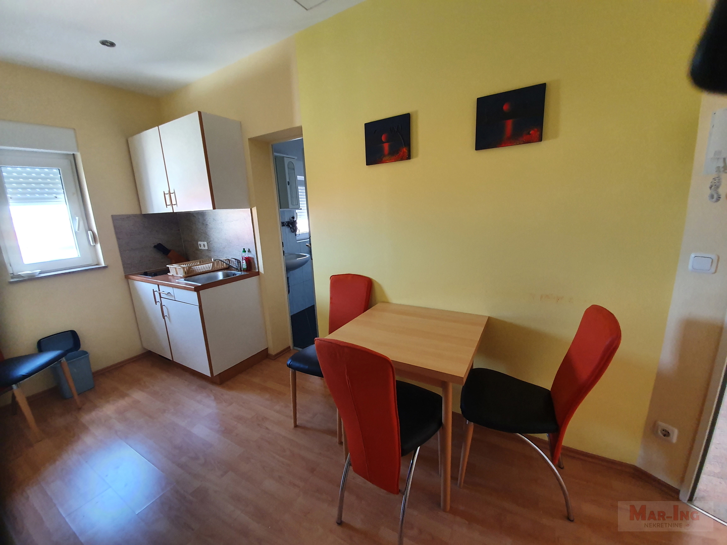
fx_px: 273
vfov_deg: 89.9
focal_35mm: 13
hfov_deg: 106.2
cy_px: 272
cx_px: 364
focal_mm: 1.8
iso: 320
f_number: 2.2
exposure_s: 1/50
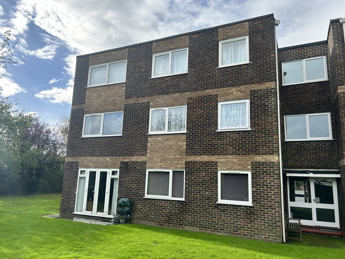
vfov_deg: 53.1
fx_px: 259
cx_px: 172
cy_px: 130
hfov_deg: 67.3
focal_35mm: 26
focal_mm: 5.7
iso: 50
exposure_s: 1/2083
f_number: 1.5
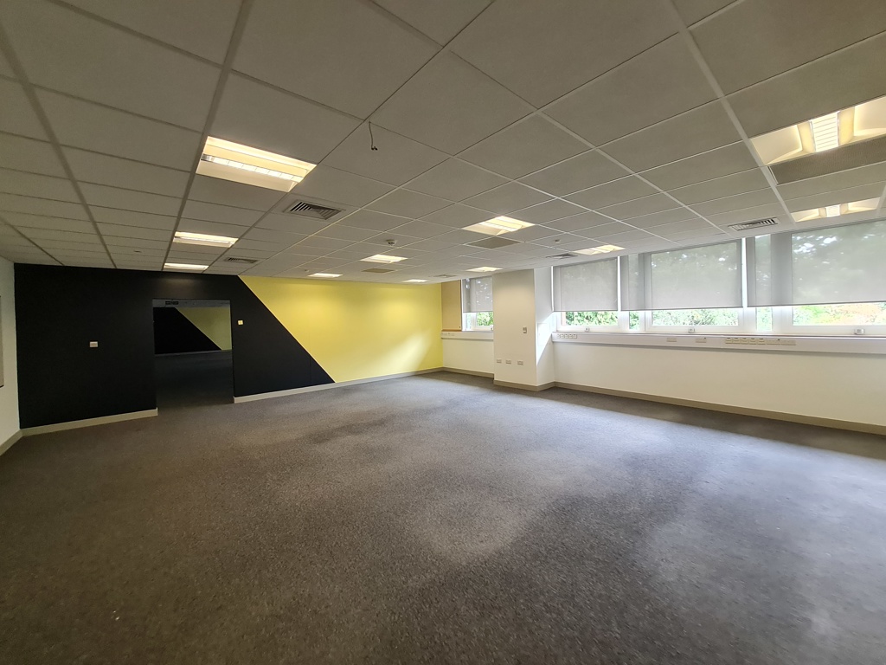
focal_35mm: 13
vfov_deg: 89.9
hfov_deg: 106.2
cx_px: 443
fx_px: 333
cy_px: 332
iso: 200
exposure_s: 1/50
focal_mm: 1.74
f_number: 2.2
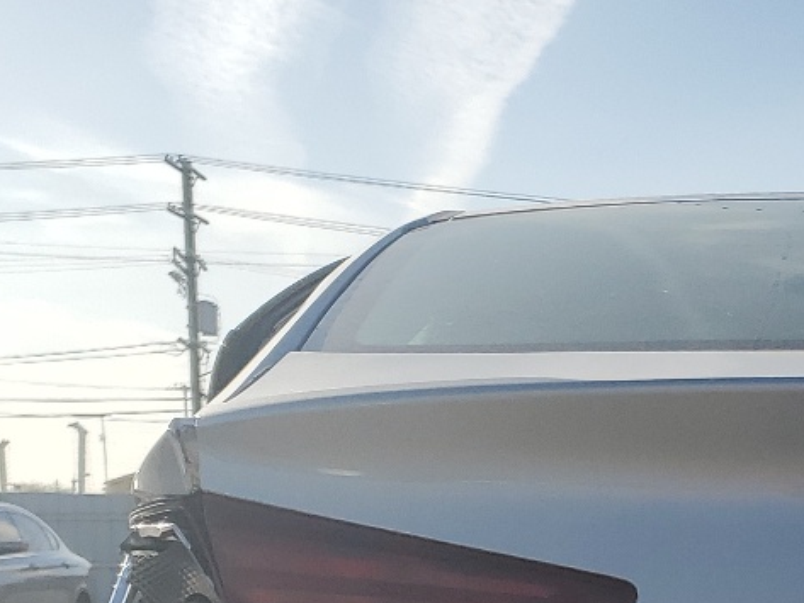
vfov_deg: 15.5
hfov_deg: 20.6
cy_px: 897
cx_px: 998
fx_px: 2044
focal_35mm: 88
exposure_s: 1/5000
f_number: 1.5
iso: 50
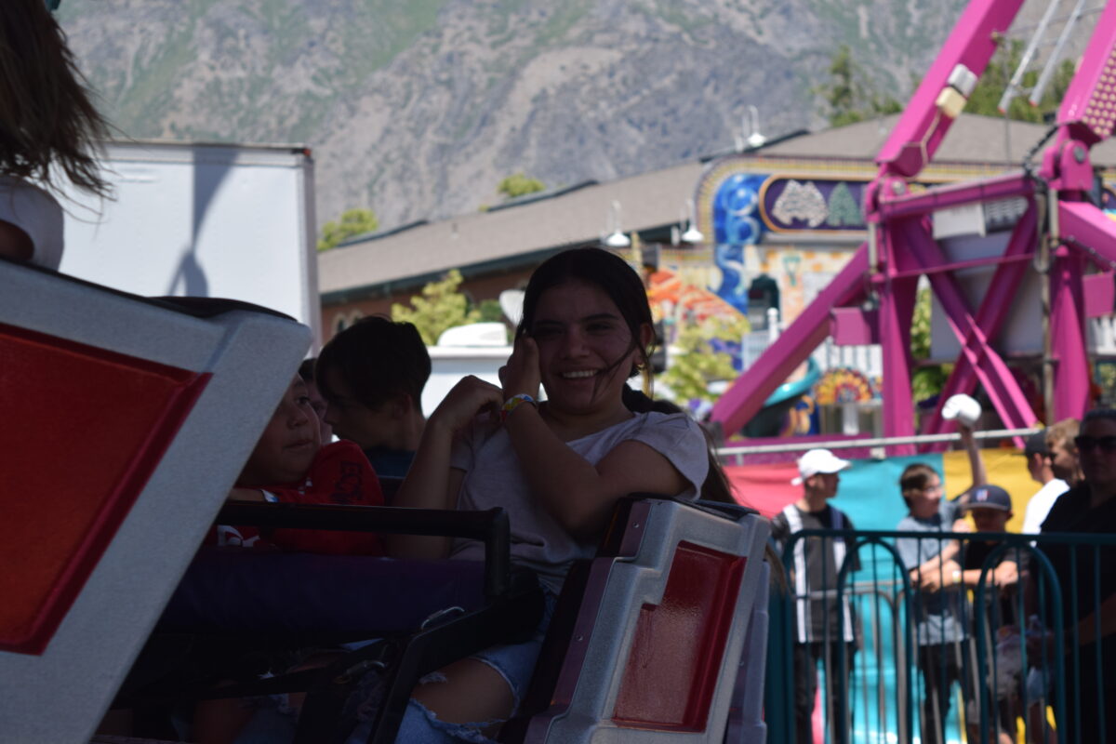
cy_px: 372
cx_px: 558
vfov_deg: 16.6
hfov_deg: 24.6
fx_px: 2557
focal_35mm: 82
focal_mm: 55
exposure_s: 1/1600
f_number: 6.3
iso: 400
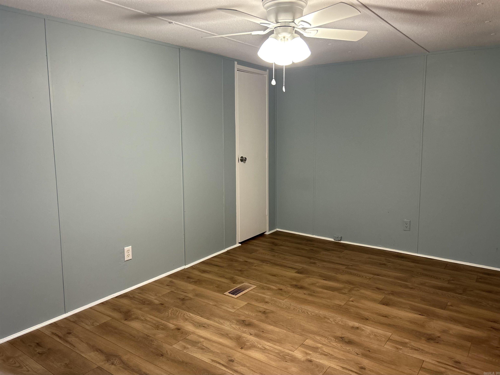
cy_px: 188
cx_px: 250
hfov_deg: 67.3
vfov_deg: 53.1
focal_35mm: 26
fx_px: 376
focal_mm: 5.7
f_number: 1.5
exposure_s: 1/60
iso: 250
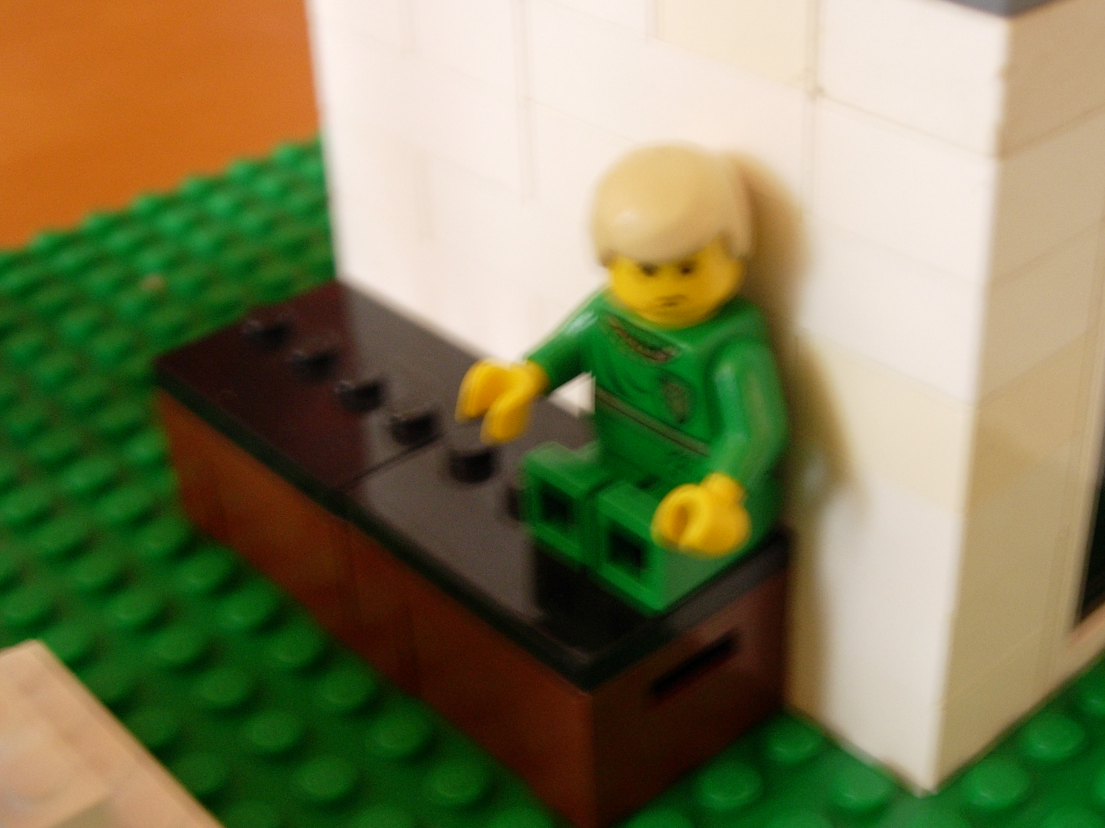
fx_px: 1756
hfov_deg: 34.9
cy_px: 445
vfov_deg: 26.5
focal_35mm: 55
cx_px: 617
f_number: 2.8
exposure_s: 1/4
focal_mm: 7.8
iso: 100
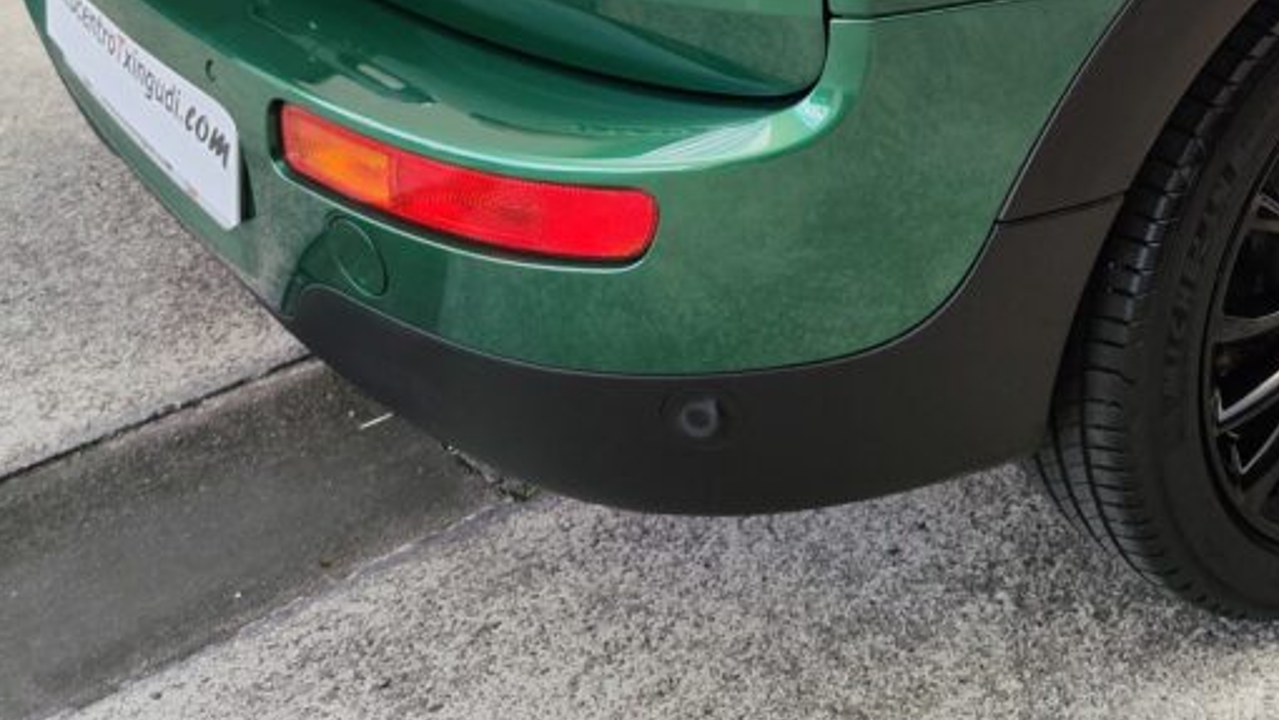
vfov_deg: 18.4
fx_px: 2001
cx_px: 1144
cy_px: -321
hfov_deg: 33.6
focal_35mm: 59
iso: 105
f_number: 1.69
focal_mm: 7.01
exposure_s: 1/100
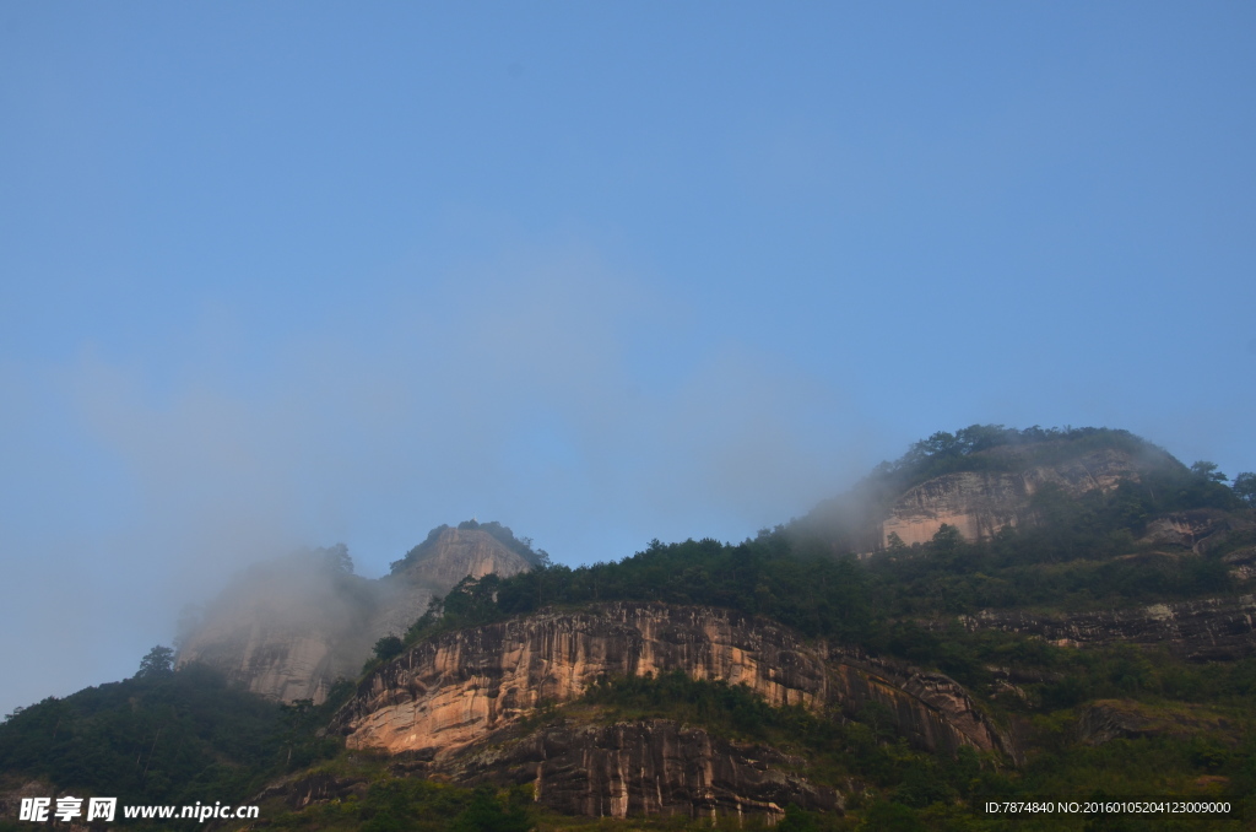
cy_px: 416
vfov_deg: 36.7
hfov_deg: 53.2
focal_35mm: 36
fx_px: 1253
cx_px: 628
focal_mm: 24
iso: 200
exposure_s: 1/200
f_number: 10
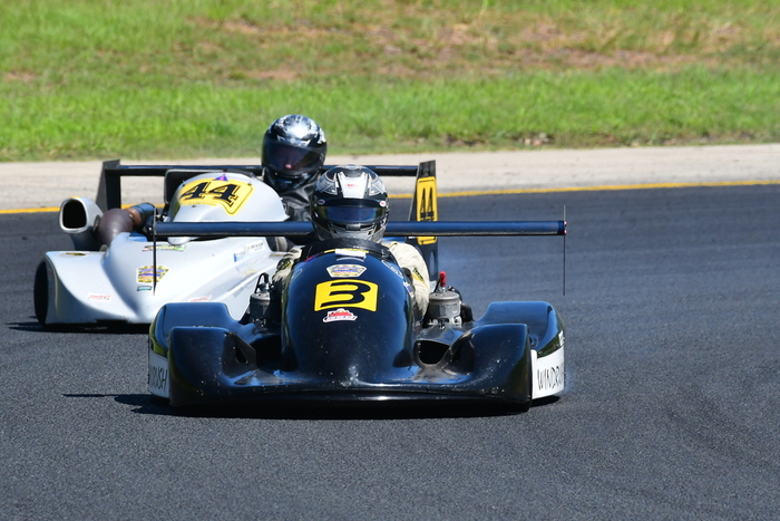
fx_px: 16707
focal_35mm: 771
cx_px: 401
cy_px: 239
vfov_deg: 1.8
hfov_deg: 2.7
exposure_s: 1/640
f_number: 11
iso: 500
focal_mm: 450
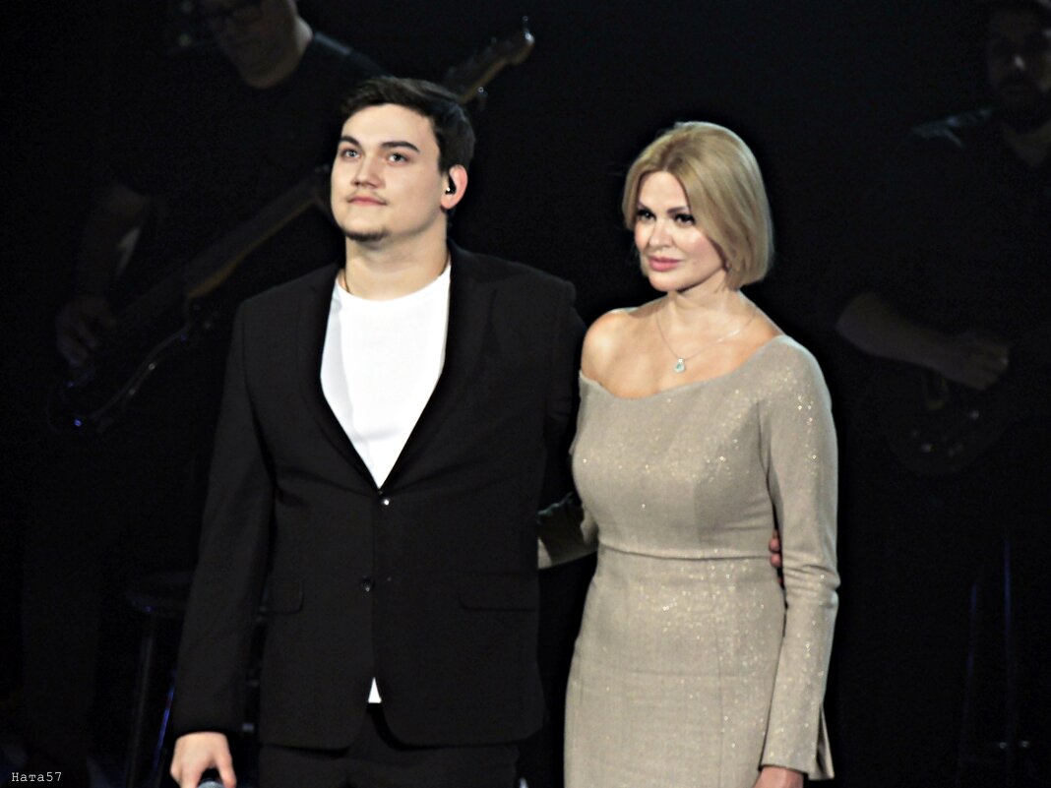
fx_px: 15181
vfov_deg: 3.0
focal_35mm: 500
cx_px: 526
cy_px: 394
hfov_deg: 4.0
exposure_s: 1/30
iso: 200
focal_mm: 89.1
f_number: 4.9
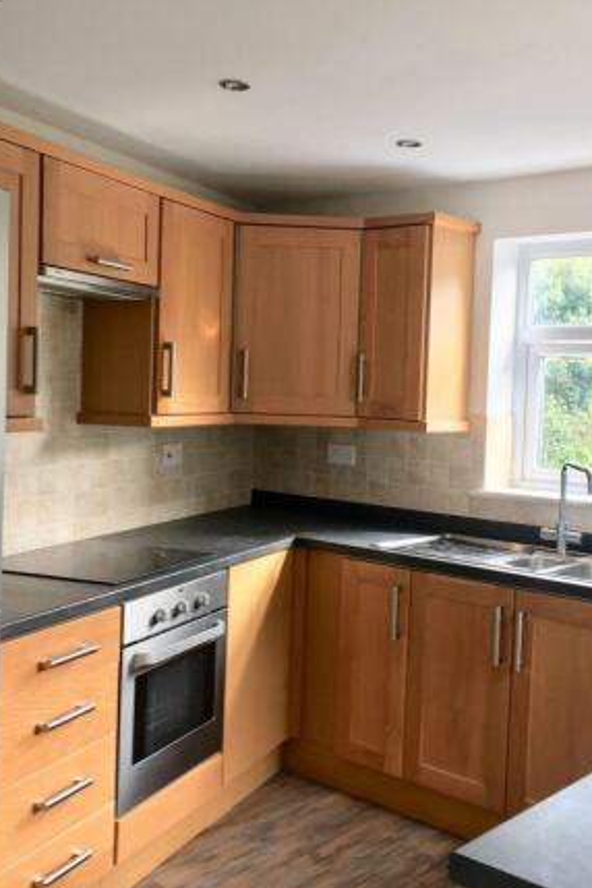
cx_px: 324
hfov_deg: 32.6
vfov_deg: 47.4
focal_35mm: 41
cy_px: 446
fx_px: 1011
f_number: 2.2
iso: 32
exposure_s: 1/50
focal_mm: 4.15
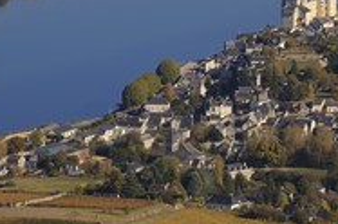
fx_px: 4218
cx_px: 213
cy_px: -13
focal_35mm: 450
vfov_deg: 3.0
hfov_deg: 4.6
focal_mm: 200
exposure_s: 1/800
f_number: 9
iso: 400
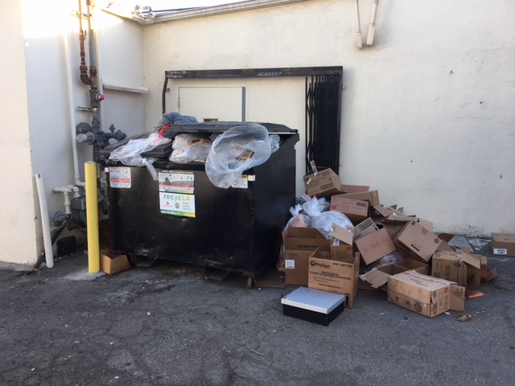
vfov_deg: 48.2
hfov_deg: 61.7
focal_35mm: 29
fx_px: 431
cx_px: 258
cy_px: 193
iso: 25
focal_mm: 4.15
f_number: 2.2
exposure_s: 1/122
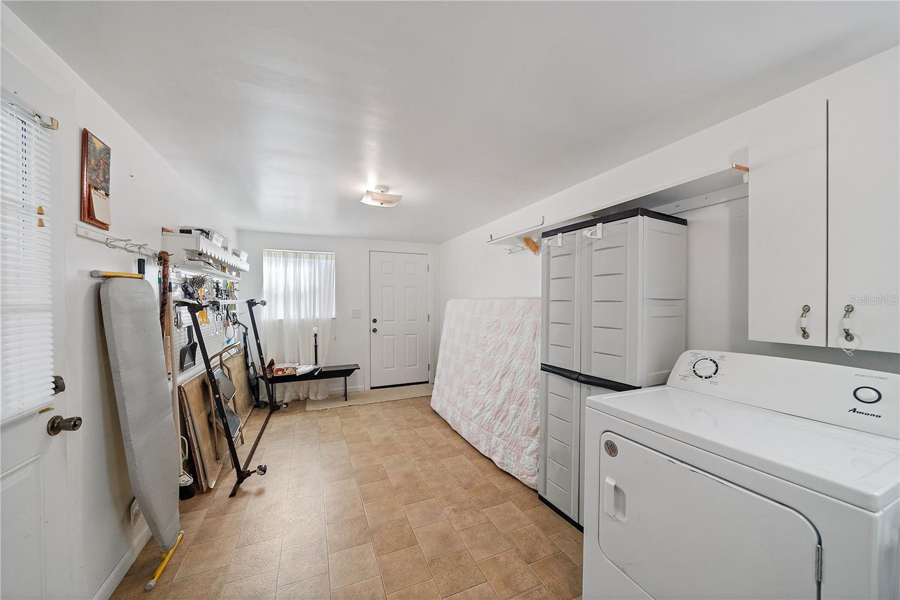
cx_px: 450
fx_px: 300
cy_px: 300
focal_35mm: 12
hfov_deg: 112.6
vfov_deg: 90.0
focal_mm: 12
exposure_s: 1/30
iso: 1250
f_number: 8
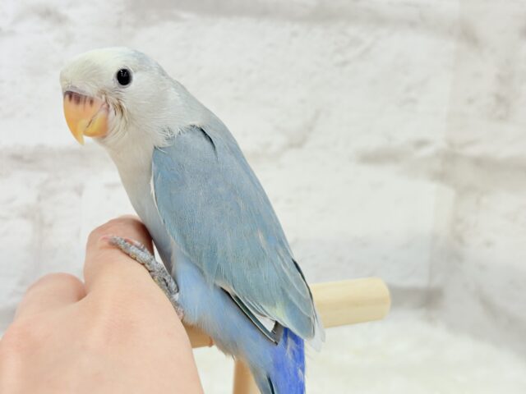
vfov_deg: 28.0
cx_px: 263
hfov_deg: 36.8
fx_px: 790
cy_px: 197
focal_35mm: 52
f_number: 1.6
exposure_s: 1/50
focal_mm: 5.96
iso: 50
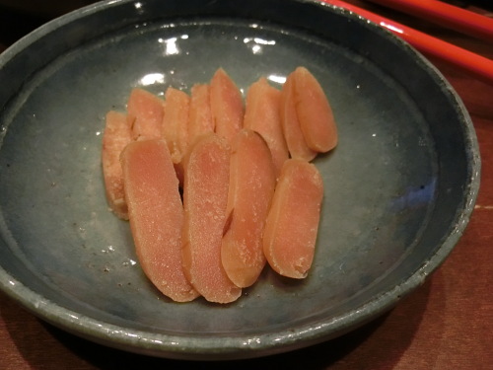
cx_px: 246
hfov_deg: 42.1
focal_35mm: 45
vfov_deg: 32.2
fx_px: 641
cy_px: 185
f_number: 4.4
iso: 400
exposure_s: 1/8
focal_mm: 8
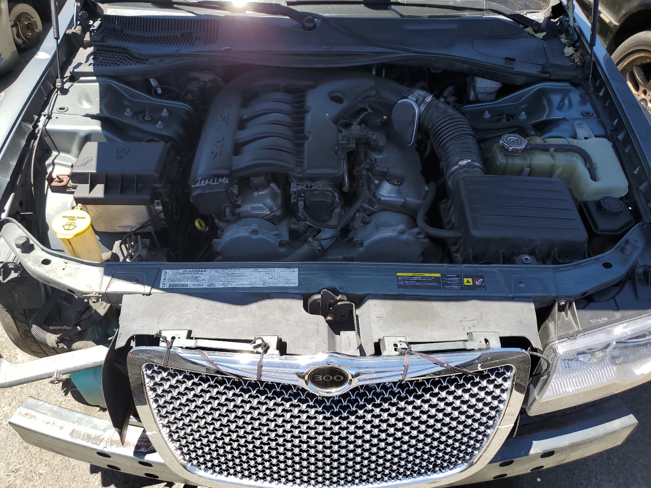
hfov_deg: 67.3
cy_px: 244
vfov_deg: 53.1
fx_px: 489
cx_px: 326
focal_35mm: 26
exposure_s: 1/1250
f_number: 1.5
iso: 50
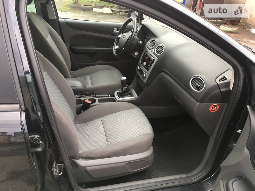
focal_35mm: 29
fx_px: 214
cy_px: 96
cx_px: 128
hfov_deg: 61.7
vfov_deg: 48.2
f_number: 2.2
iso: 40
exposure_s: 1/100
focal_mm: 4.2
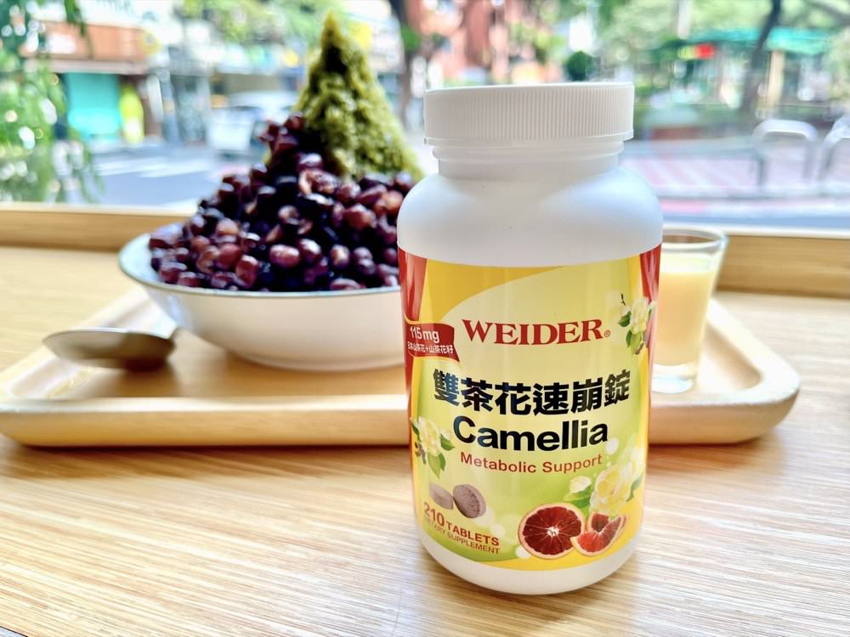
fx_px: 638
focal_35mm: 26
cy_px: 318
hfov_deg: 67.3
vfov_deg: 53.1
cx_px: 425
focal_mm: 5.1
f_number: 1.6
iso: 40
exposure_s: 1/226
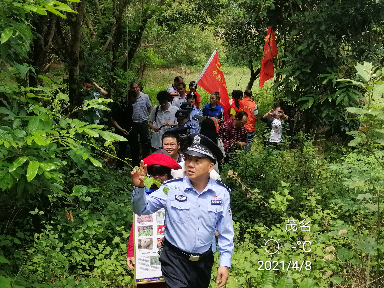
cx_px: 190
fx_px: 610
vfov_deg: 26.6
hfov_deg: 34.9
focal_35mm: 55
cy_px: 142
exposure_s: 1/476
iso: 50
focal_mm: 3.81
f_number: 2.2
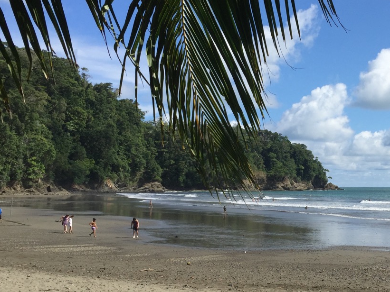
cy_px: 175
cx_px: 327
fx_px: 597
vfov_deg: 27.5
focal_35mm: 53
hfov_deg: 34.7
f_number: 2.2
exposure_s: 1/2639
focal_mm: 4.15
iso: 32
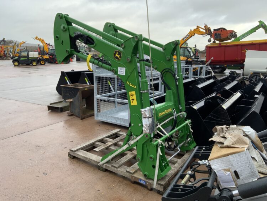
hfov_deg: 61.6
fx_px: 224
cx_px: 134
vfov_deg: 48.3
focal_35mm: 29
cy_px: 100
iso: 25
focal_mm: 3
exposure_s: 1/122
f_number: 1.8
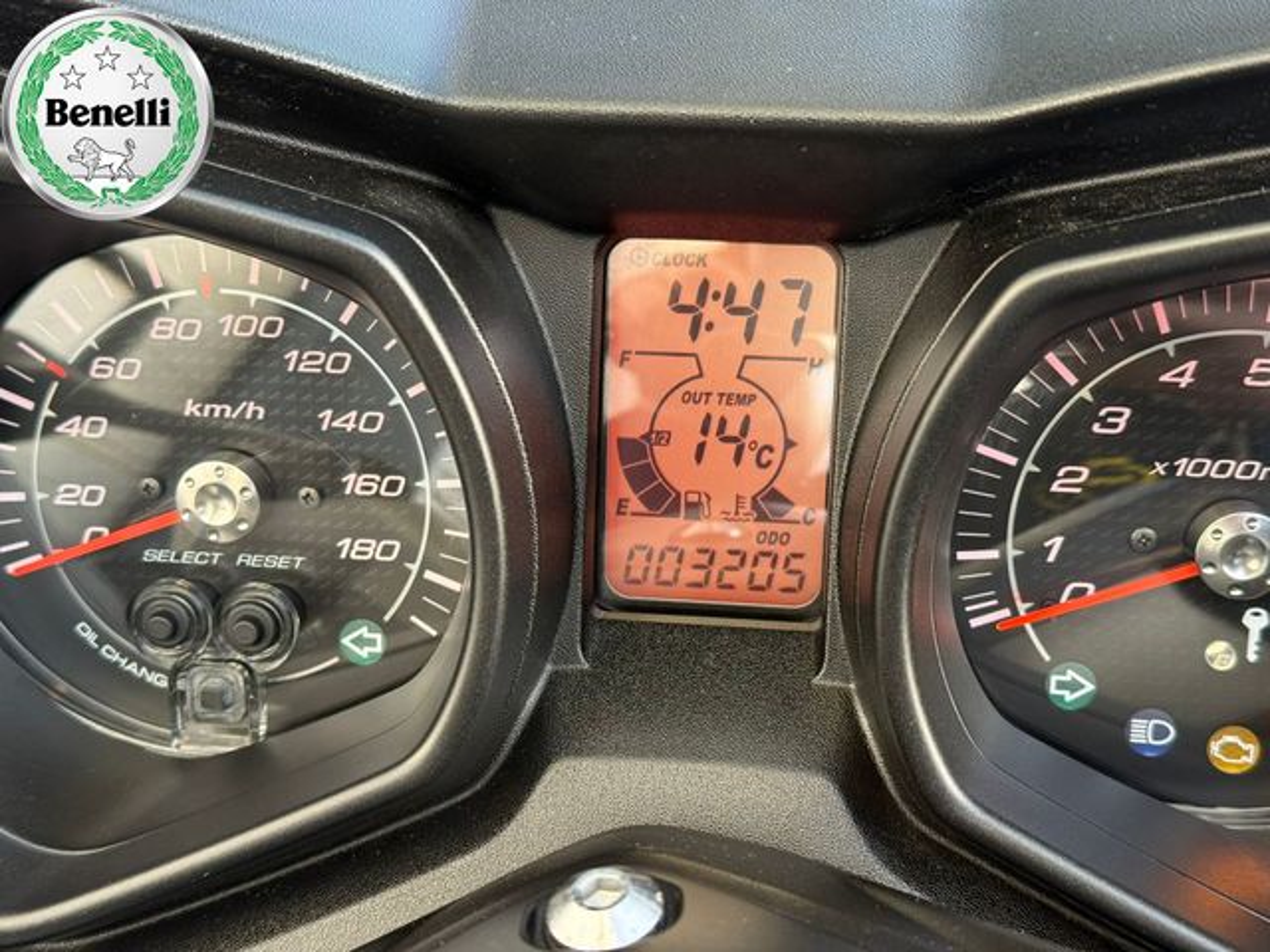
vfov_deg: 30.3
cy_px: 476
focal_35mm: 48
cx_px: 635
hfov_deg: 39.7
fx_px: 1761
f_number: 1.78
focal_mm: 6.76
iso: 100
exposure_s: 1/67
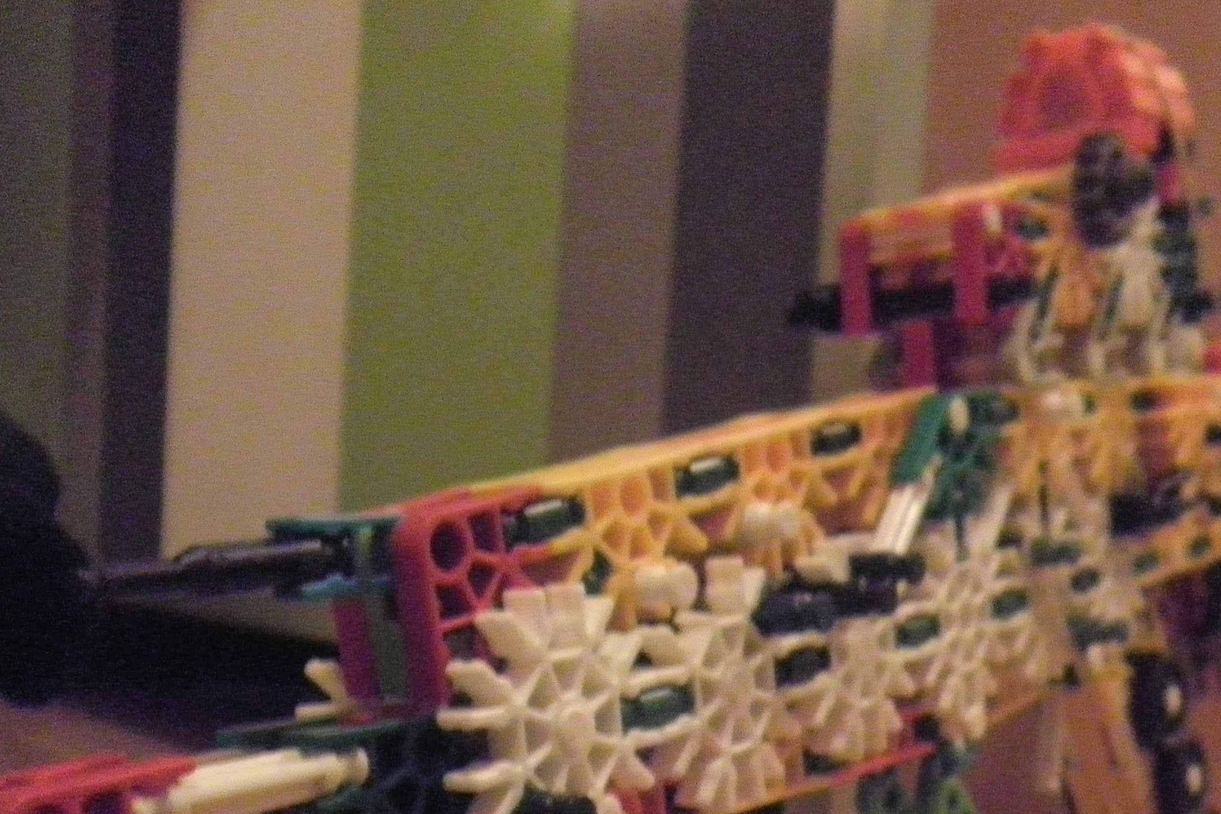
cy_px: 711
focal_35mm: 46
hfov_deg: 42.5
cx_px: 740
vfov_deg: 28.3
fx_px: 1560
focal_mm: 4.7
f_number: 2.6
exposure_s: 1/4
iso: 800
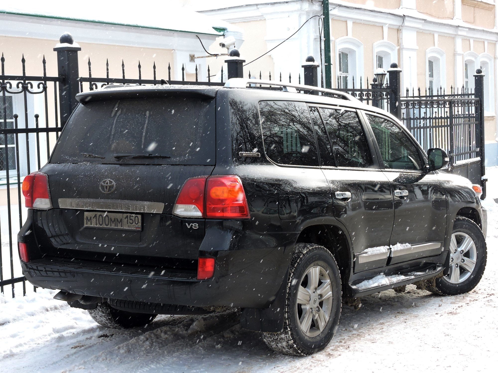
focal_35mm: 55
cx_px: 249
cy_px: 186
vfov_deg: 26.6
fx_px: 791
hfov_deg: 34.9
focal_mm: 9.9
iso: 100
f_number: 4
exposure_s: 1/100
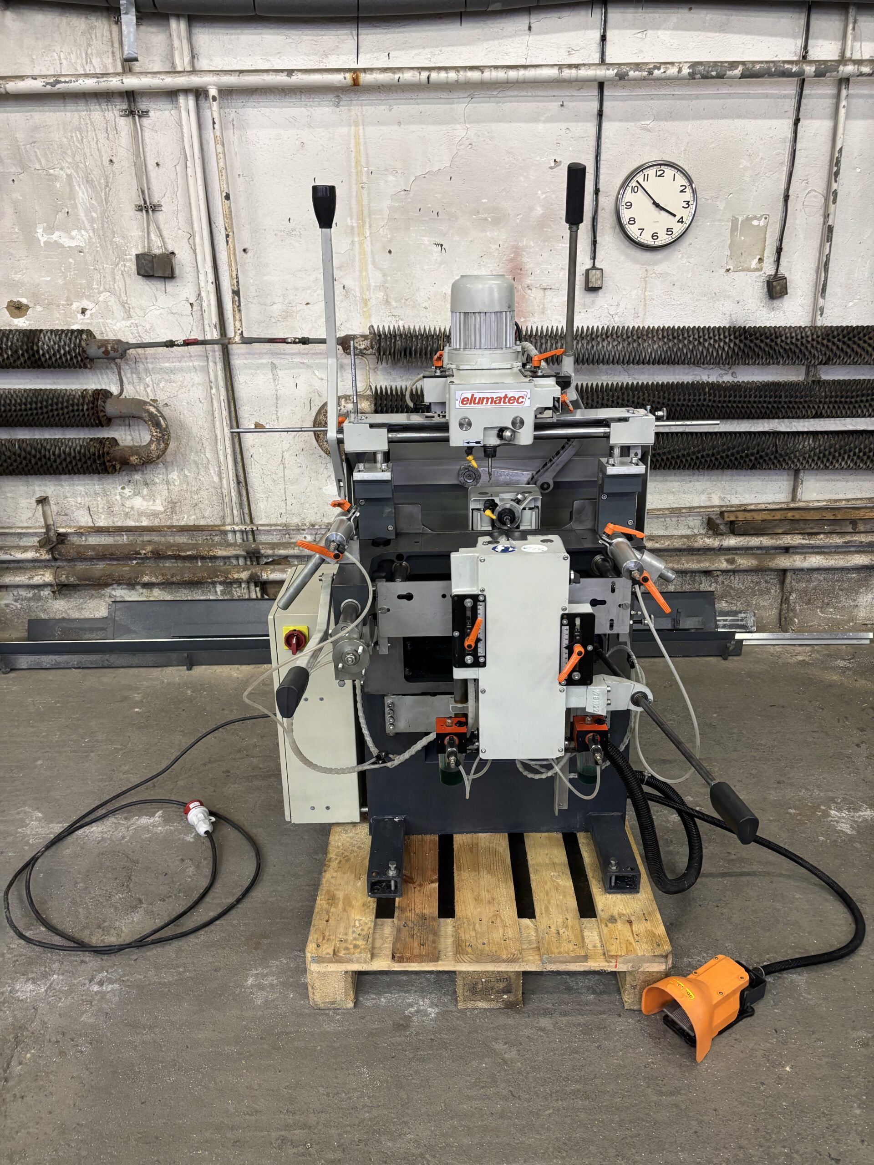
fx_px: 875
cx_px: 437
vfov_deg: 67.3
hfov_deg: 53.1
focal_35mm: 26
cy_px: 582
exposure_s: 1/50
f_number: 1.6
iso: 200
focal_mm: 5.96
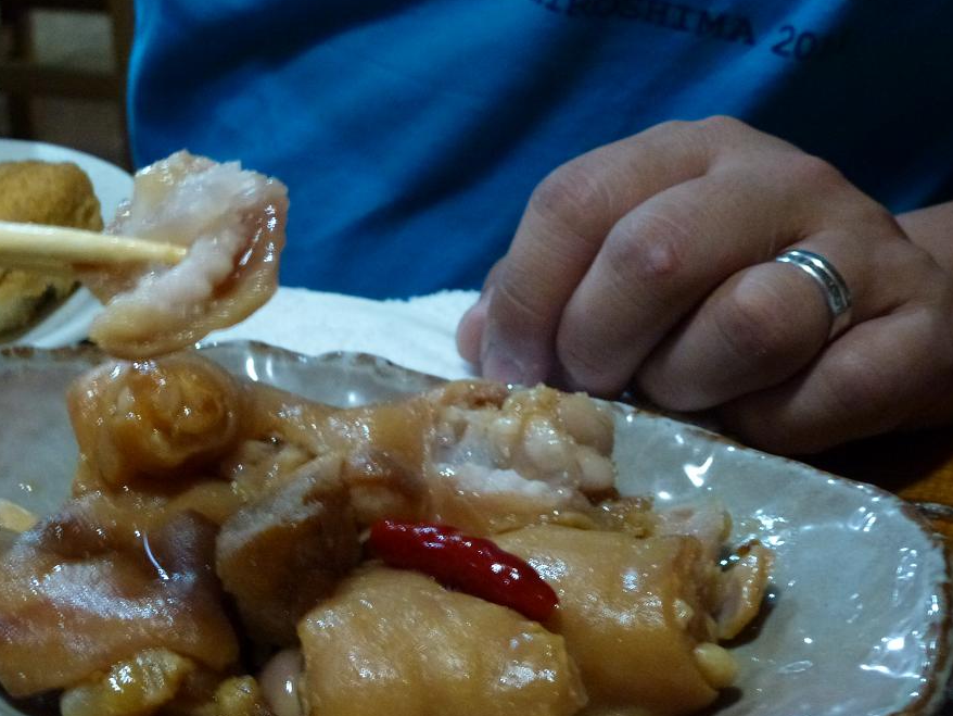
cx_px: 407
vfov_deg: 19.6
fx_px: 2065
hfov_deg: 26.0
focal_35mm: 75
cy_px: 380
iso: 400
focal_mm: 10.9
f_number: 4.5
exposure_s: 1/4
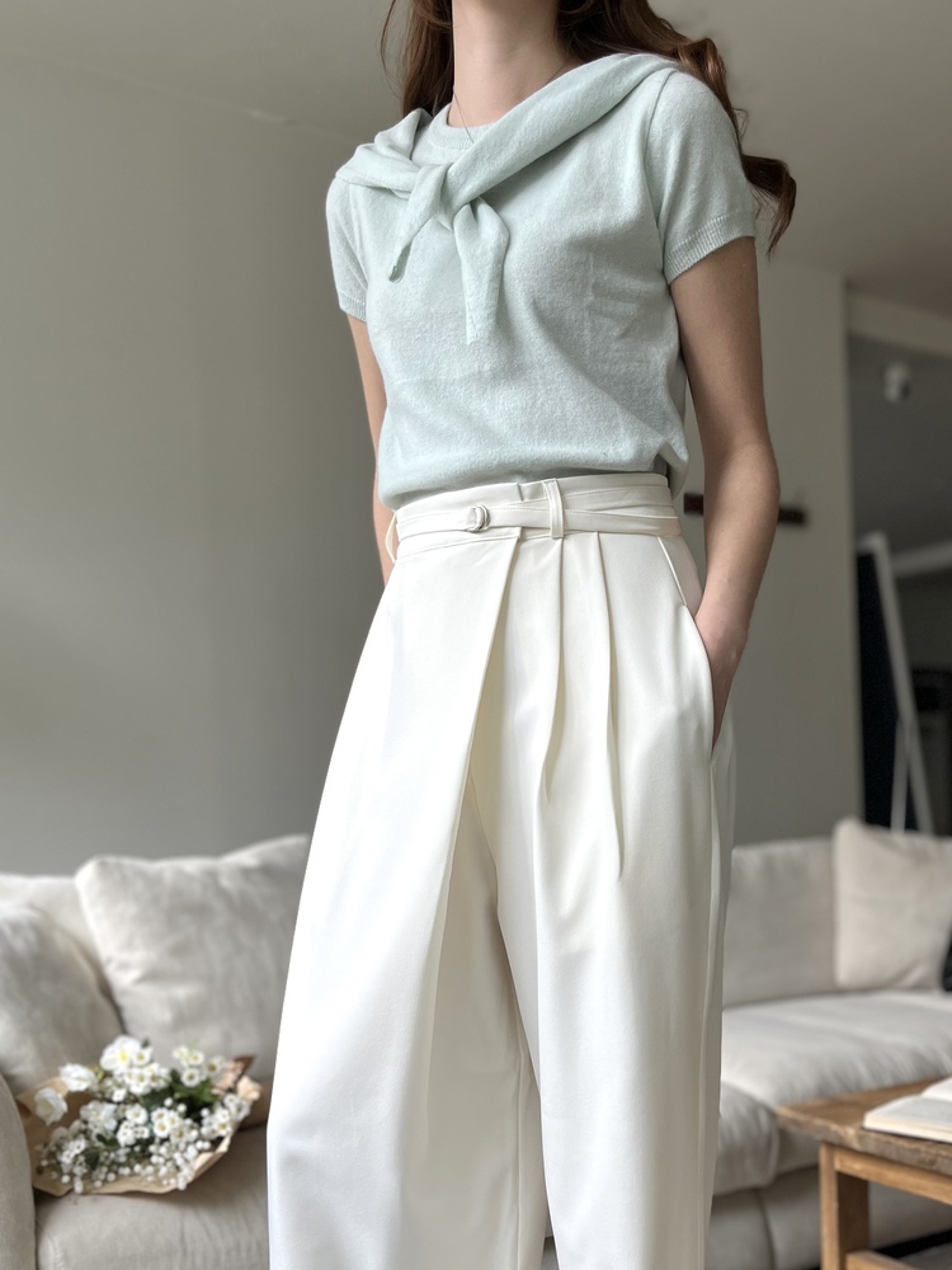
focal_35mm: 26
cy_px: 635
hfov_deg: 53.1
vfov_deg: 67.3
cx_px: 476
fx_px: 953
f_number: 1.6
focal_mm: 5.1
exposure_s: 1/390
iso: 50
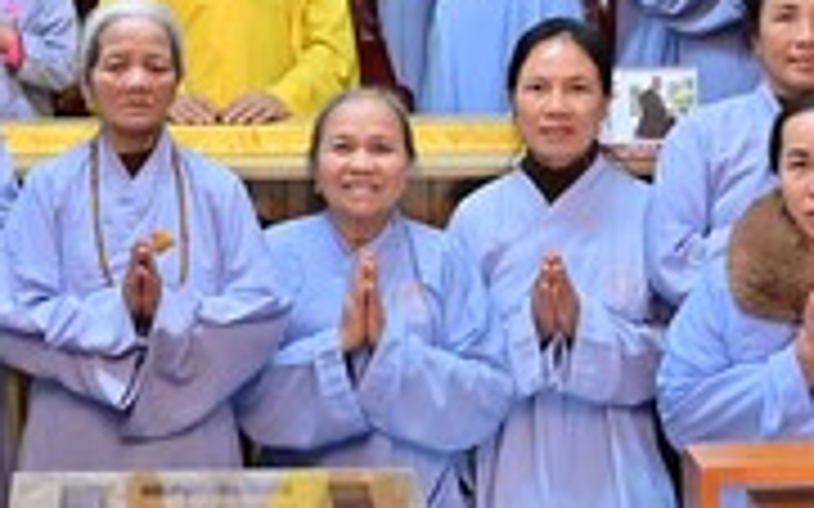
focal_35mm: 124
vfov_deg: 10.3
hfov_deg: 16.7
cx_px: 193
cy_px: -175
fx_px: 2750
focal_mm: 34
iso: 1600
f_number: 5.6
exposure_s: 1/80
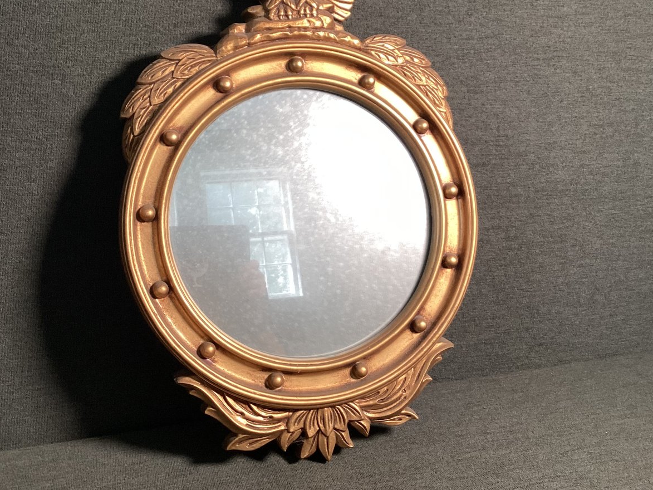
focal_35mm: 40
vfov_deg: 35.7
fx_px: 755
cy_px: 177
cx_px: 337
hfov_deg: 46.8
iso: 80
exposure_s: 1/50
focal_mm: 3.3
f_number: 2.4
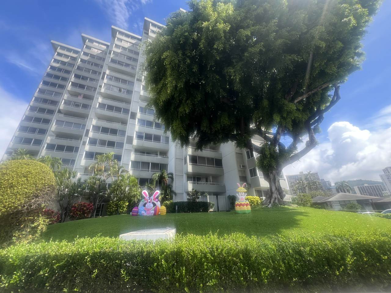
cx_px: 196
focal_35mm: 13
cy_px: 146
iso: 32
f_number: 1.8
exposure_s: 1/398
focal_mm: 1.57
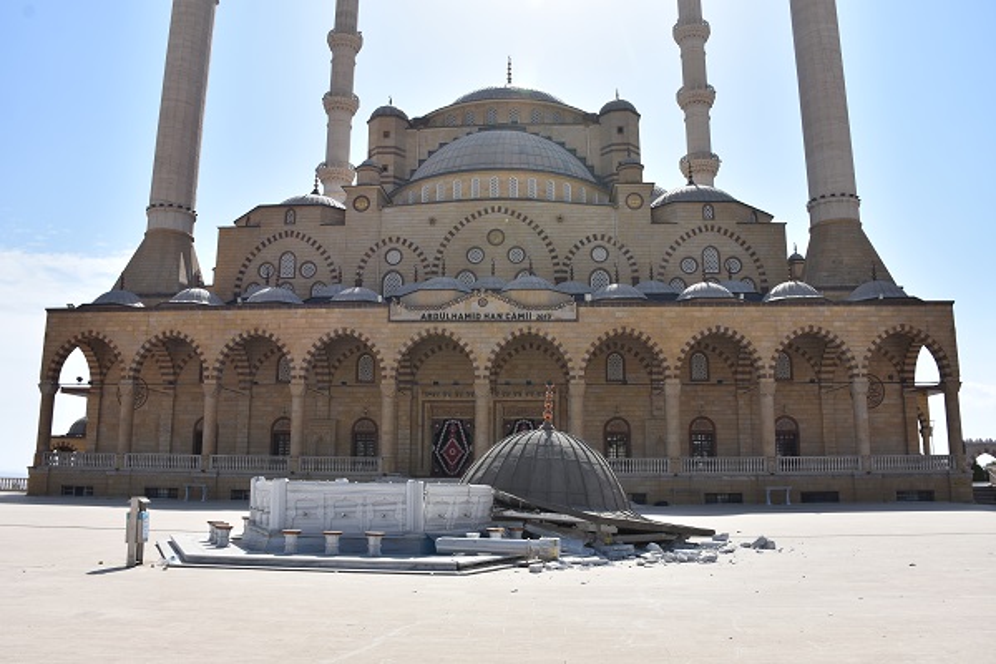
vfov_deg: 47.9
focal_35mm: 27
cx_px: 498
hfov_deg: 67.4
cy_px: 332
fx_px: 747
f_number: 8
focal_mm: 18
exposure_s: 1/500
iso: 140
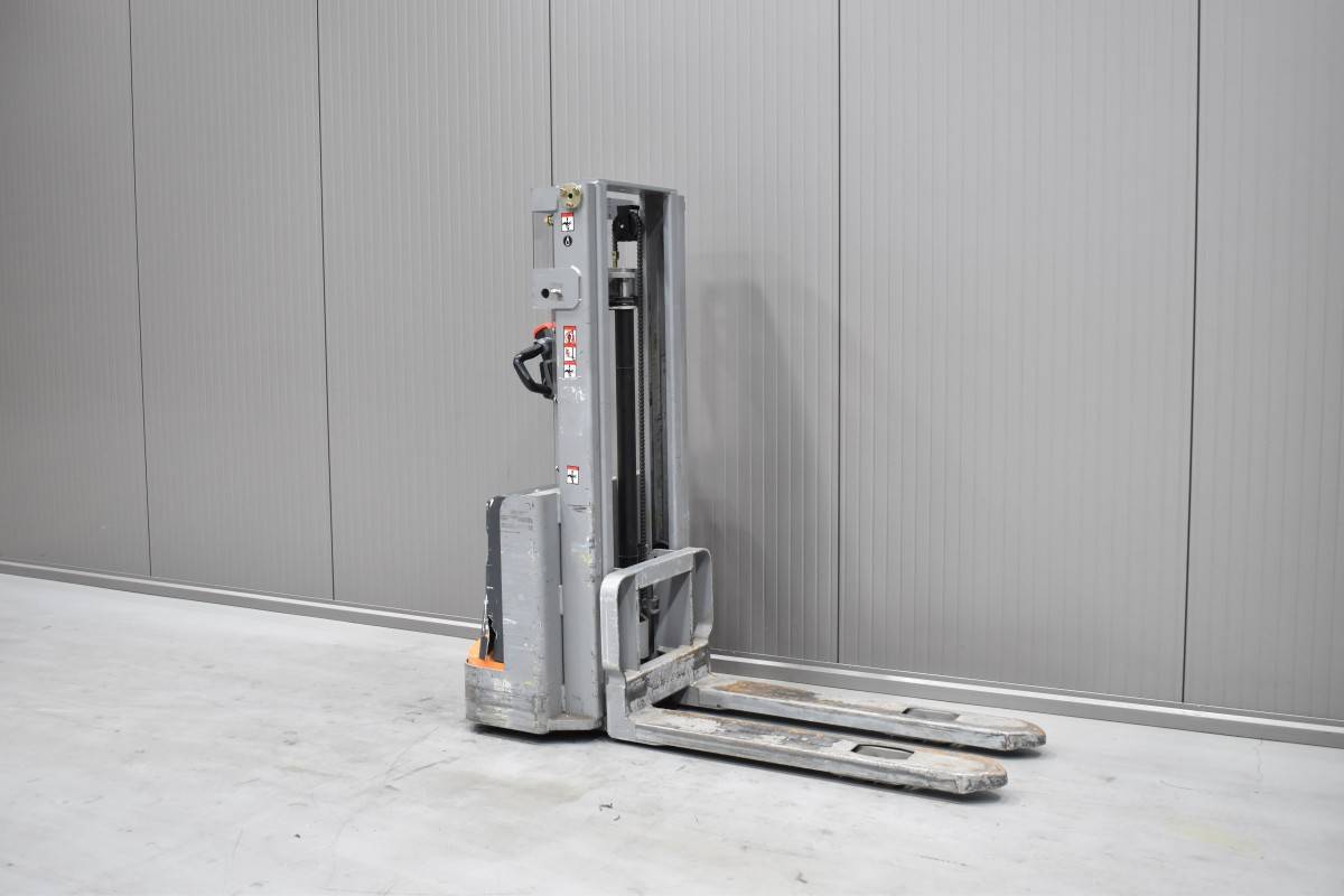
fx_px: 1344
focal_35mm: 36
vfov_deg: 36.9
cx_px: 672
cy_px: 448
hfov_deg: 53.1
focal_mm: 24
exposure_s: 1/40
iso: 1250
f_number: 5
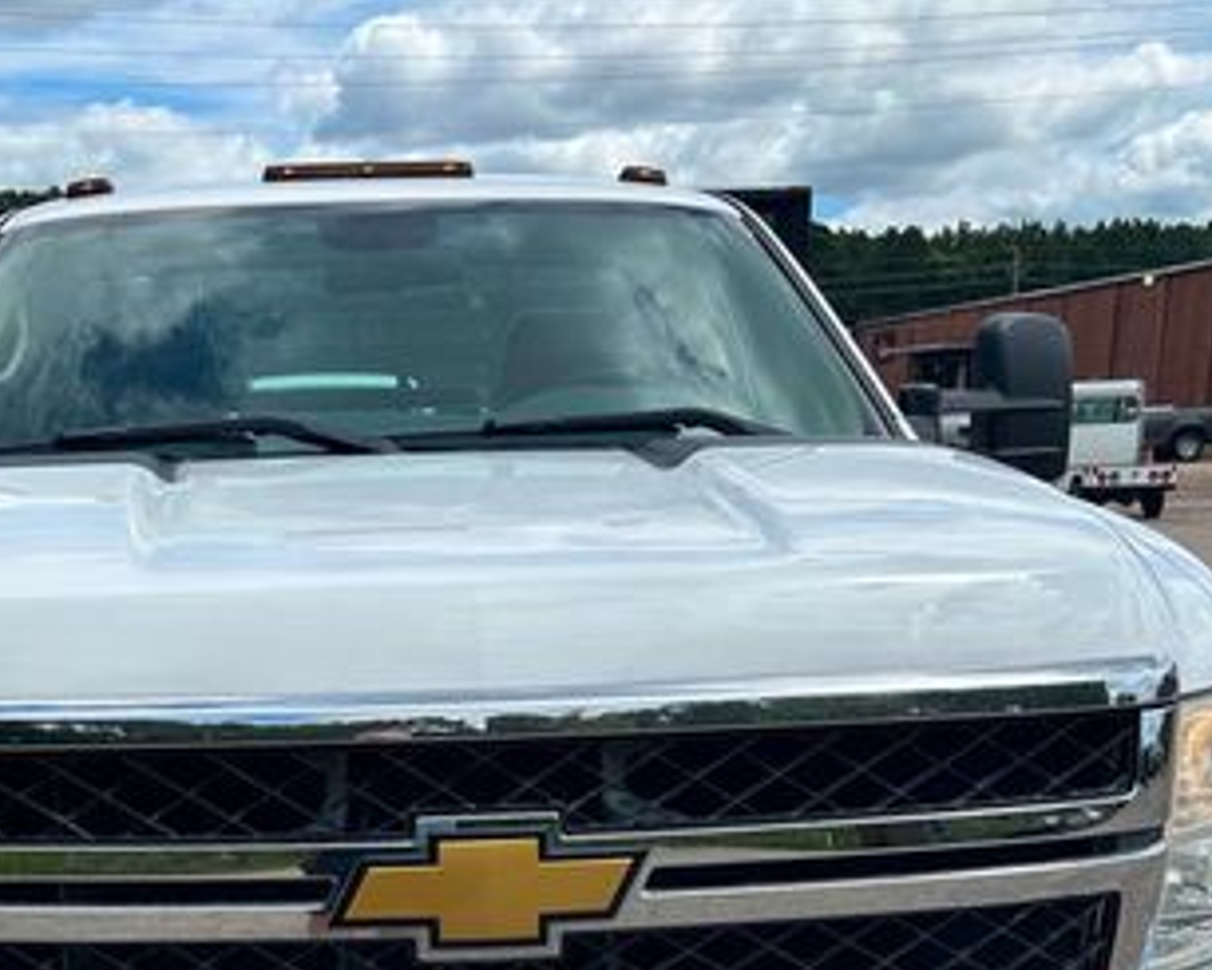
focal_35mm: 53
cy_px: 946
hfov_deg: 34.9
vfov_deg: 27.2
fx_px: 1902
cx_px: 380
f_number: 1.5
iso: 50
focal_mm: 5.7
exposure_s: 1/4274
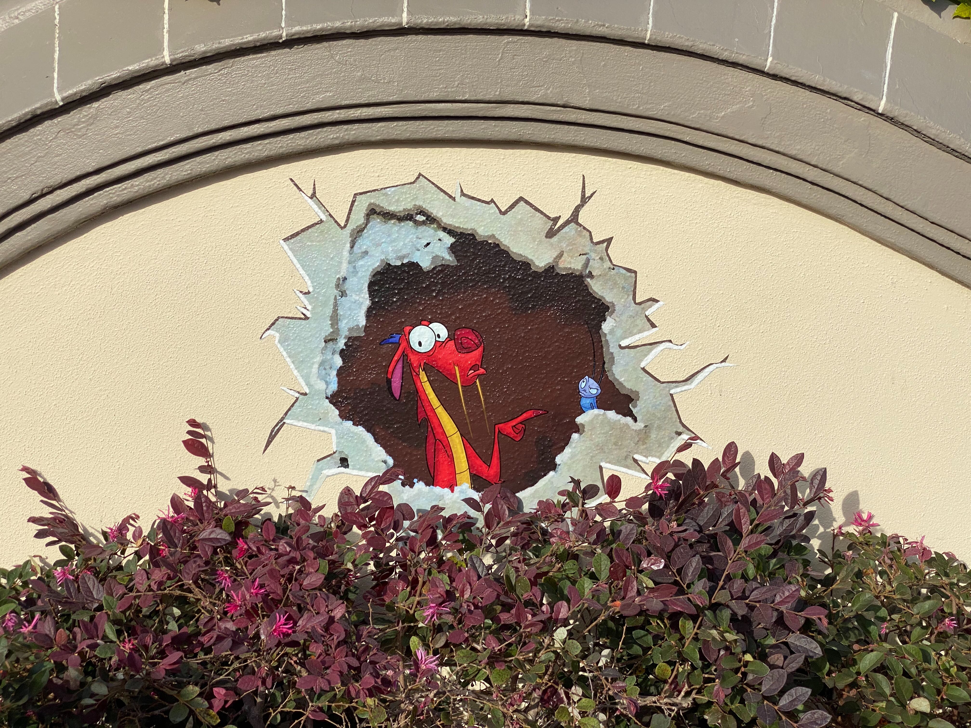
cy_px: 364
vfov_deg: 28.0
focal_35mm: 52
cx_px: 486
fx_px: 1459
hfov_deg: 36.8
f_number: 2
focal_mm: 6
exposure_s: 1/1712
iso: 20
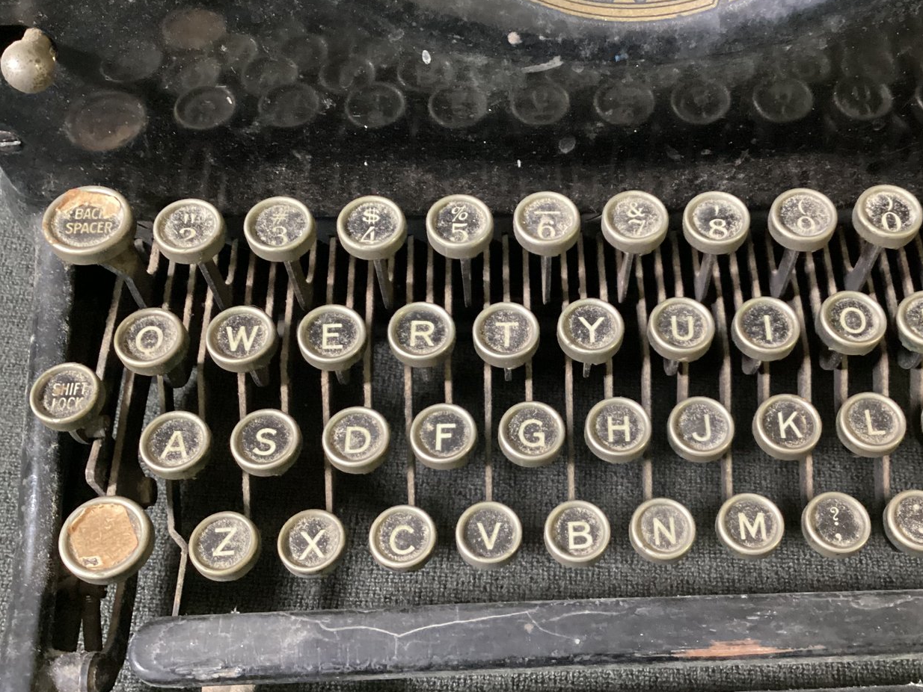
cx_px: 564
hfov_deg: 48.6
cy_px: 379
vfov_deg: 37.7
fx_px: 1013
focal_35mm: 38
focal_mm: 3.3
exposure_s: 1/30
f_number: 2.4
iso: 640
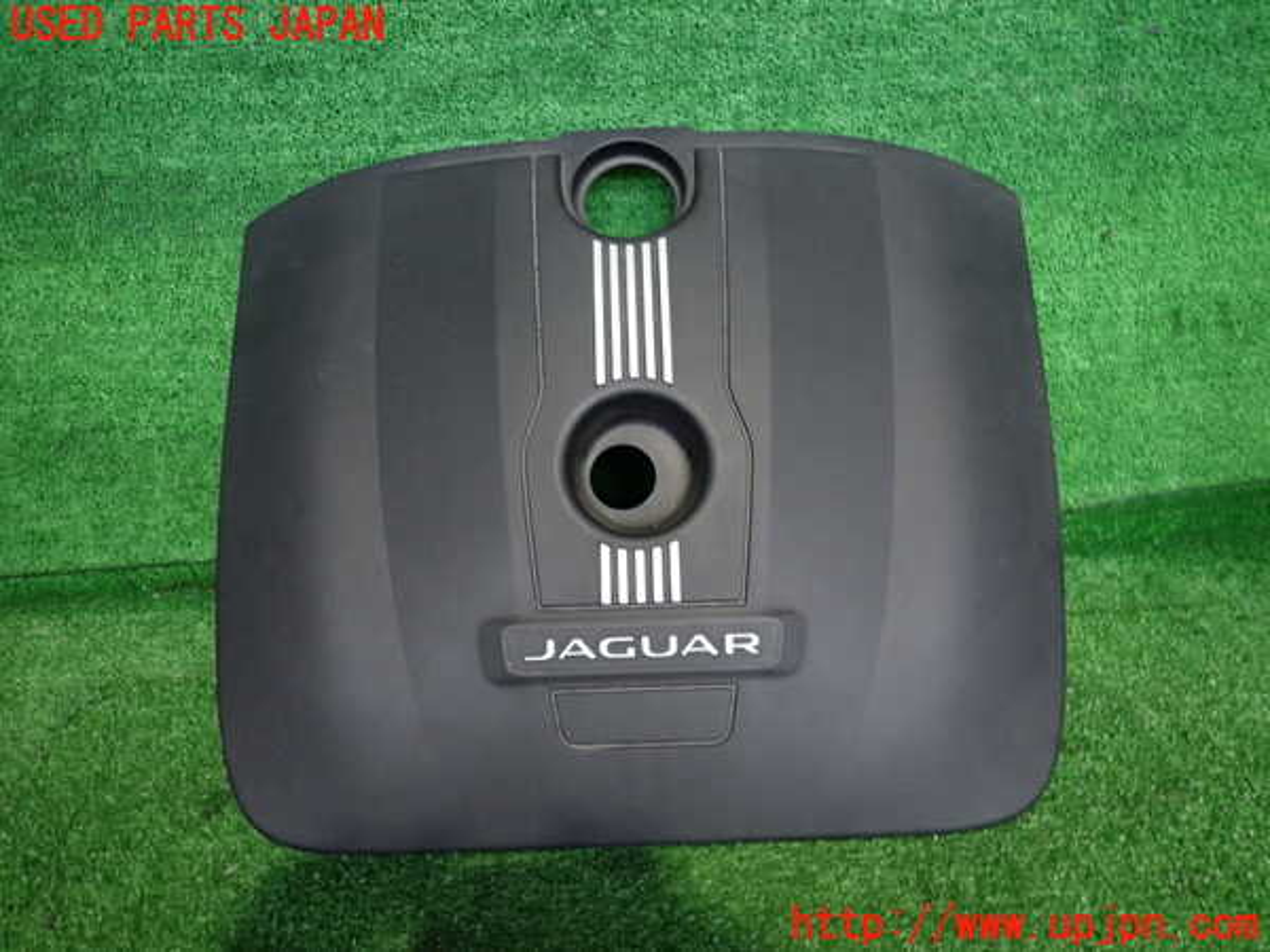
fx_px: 917
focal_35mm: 25
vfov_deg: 54.9
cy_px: 476
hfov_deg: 69.4
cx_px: 635
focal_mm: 4.5
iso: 250
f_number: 2
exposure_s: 1/30
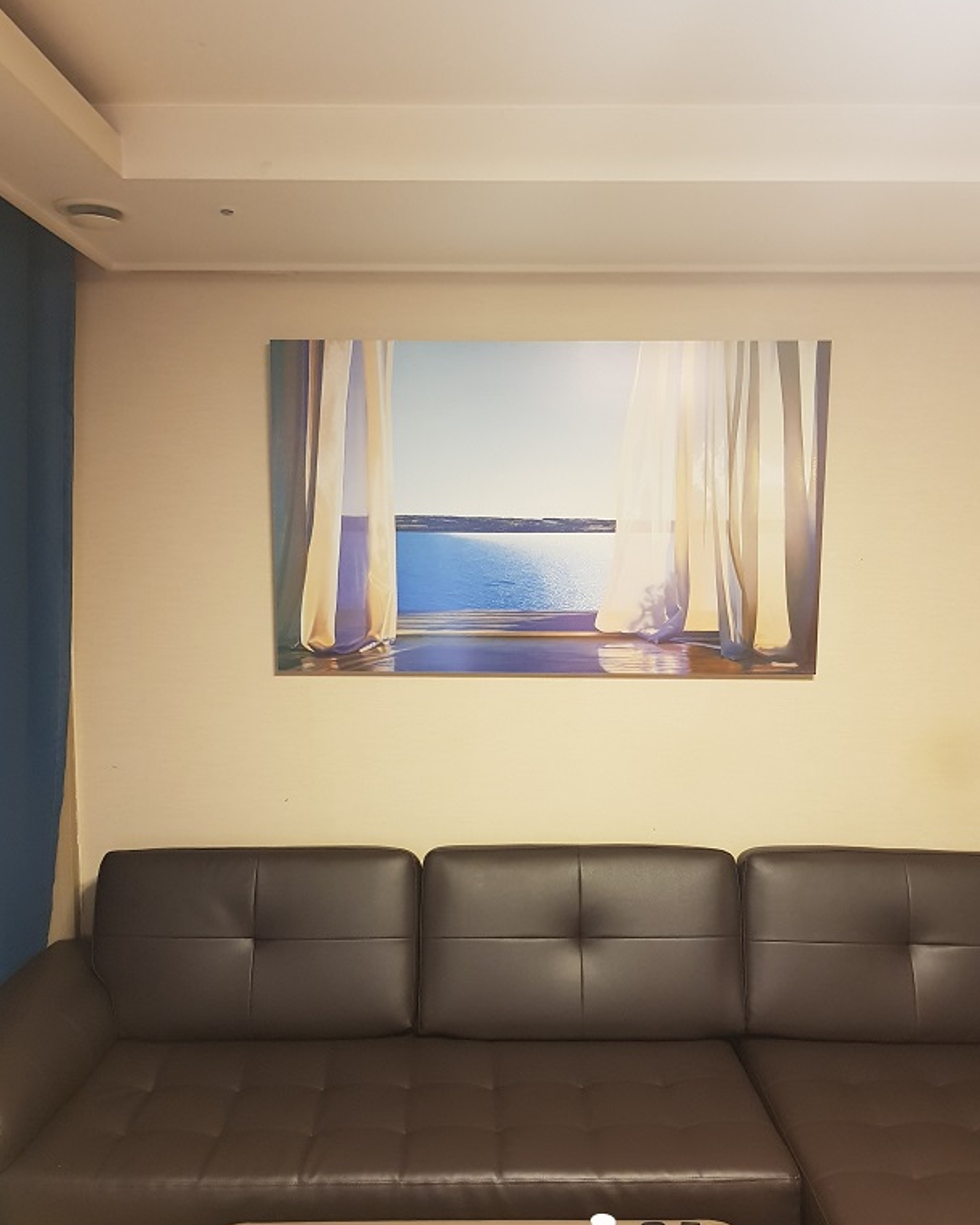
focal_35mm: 30
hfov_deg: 48.5
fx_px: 1087
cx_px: 467
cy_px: 702
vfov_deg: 58.5
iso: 200
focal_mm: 4.2
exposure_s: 1/22
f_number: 1.7
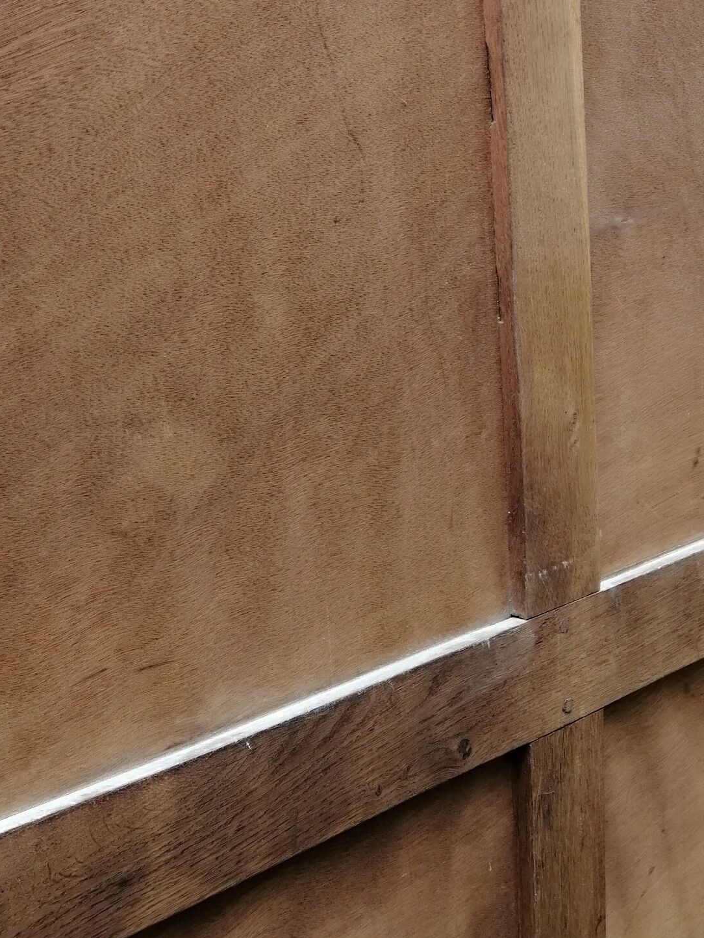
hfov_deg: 23.8
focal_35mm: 61
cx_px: 190
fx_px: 1654
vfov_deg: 31.7
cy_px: 436
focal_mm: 3.88
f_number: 1.8
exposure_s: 1/125
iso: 50
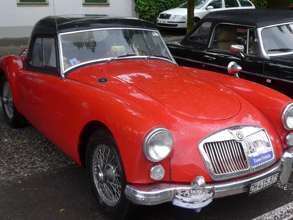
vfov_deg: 27.0
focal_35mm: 54
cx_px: 163
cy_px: 110
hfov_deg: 35.5
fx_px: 457
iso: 80
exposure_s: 1/125
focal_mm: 8
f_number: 2.8
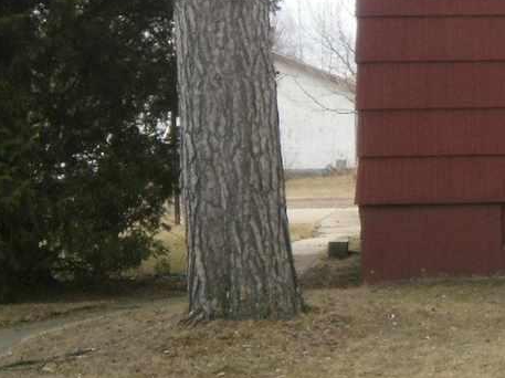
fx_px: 2085
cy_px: 20
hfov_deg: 13.3
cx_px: 666
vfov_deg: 10.3
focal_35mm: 143
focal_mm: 9.05
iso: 100
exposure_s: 1/250
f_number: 3.8
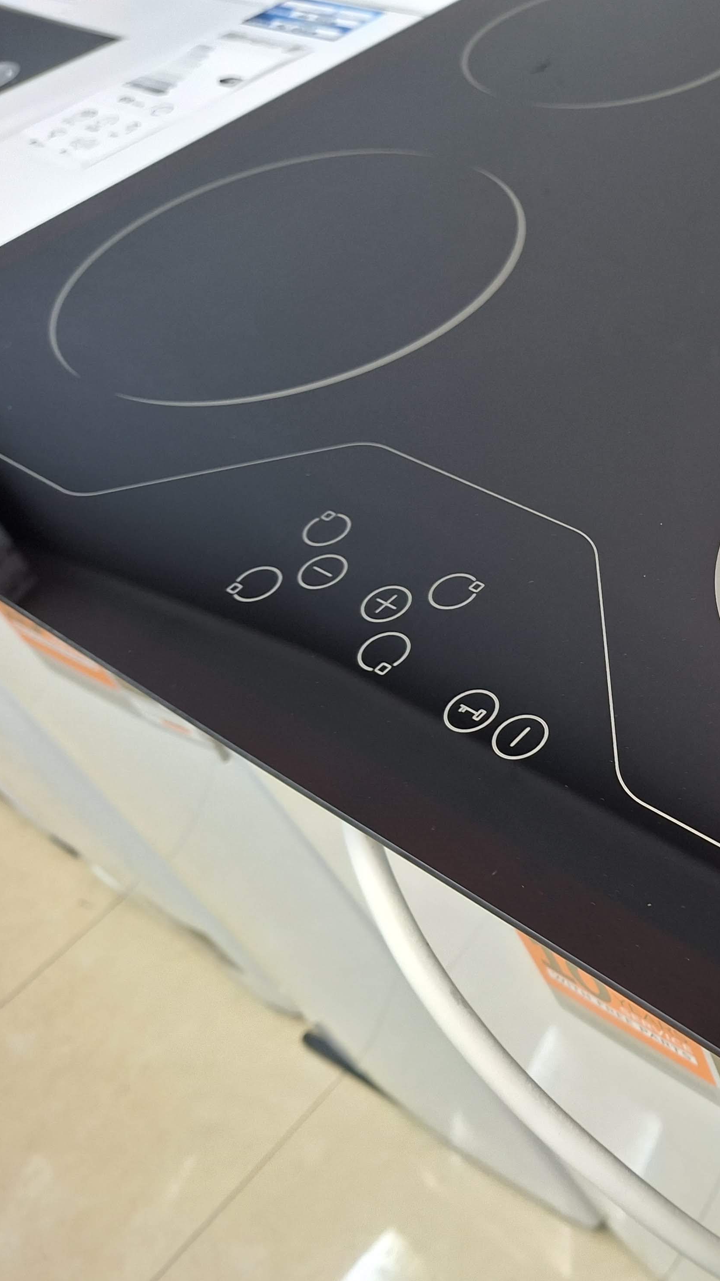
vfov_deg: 58.0
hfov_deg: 30.1
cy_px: 636
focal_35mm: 34
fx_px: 1154
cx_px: 839
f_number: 1.8
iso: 250
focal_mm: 5.54
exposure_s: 1/33
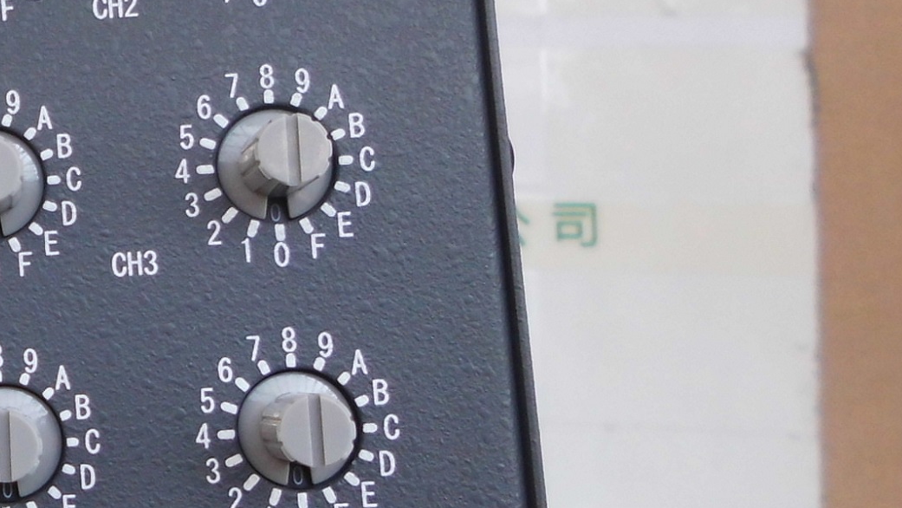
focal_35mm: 68
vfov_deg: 17.7
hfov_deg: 27.4
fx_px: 1627
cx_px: -172
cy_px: 228
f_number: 3.2
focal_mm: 4.6
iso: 100
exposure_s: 1/291
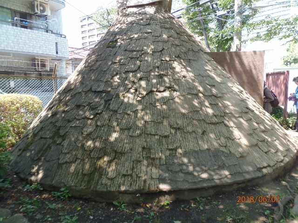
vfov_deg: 56.8
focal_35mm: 24
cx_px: 149
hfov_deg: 71.6
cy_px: 112
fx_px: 207
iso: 64
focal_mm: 4.3
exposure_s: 1/80
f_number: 2.9
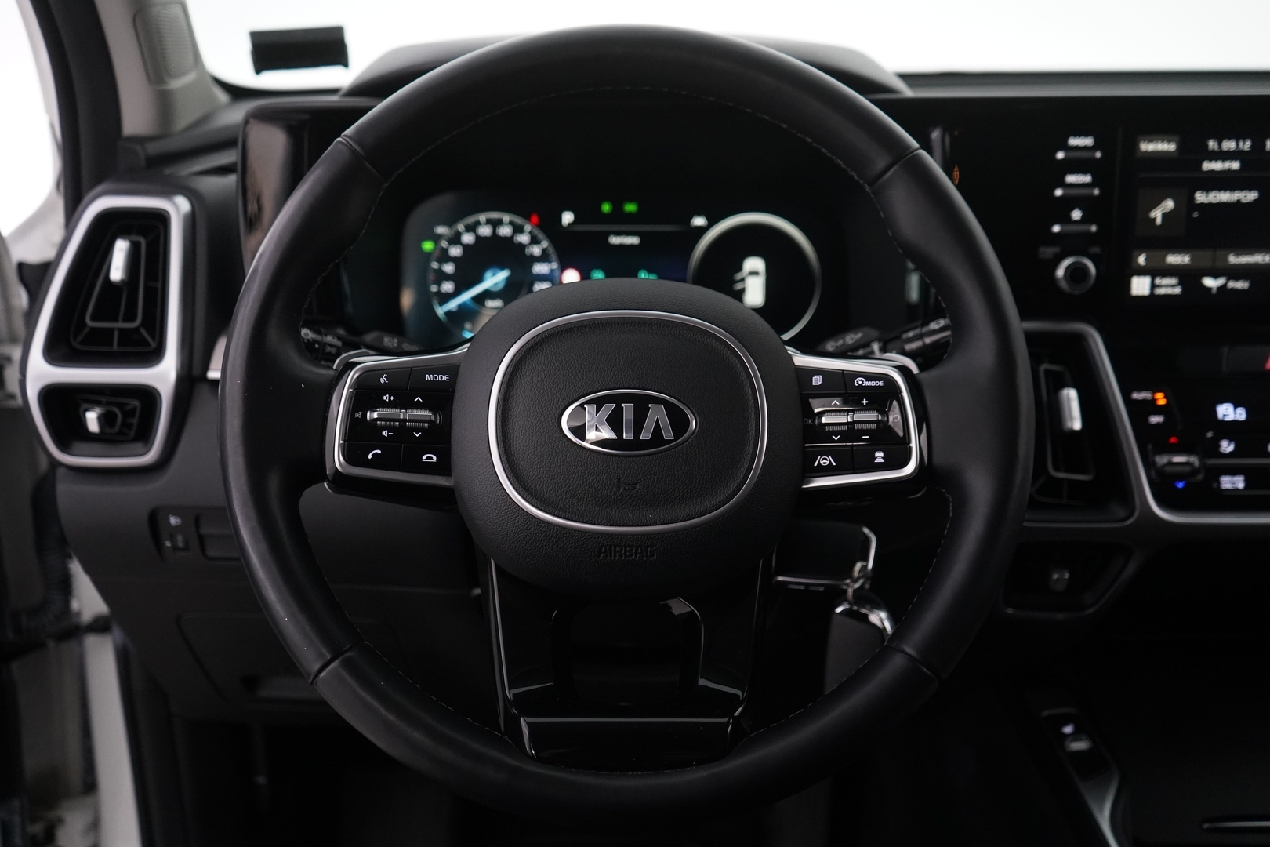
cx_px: 635
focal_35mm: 33
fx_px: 1164
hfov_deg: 57.2
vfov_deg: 40.0
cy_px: 424
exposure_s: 1/60
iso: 4000
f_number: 4
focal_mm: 33
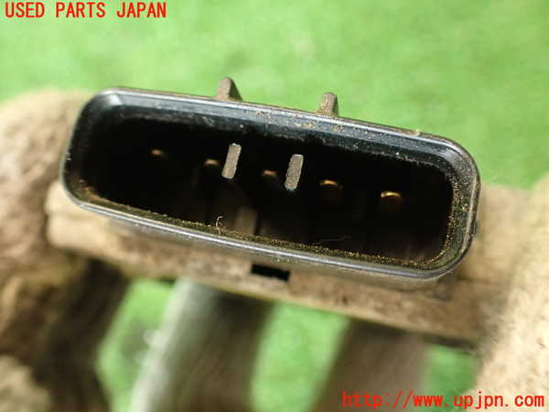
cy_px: 206
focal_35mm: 32
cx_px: 274
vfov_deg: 44.2
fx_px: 508
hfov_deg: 56.8
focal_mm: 5.79
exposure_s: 1/30
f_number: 2.4
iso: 500
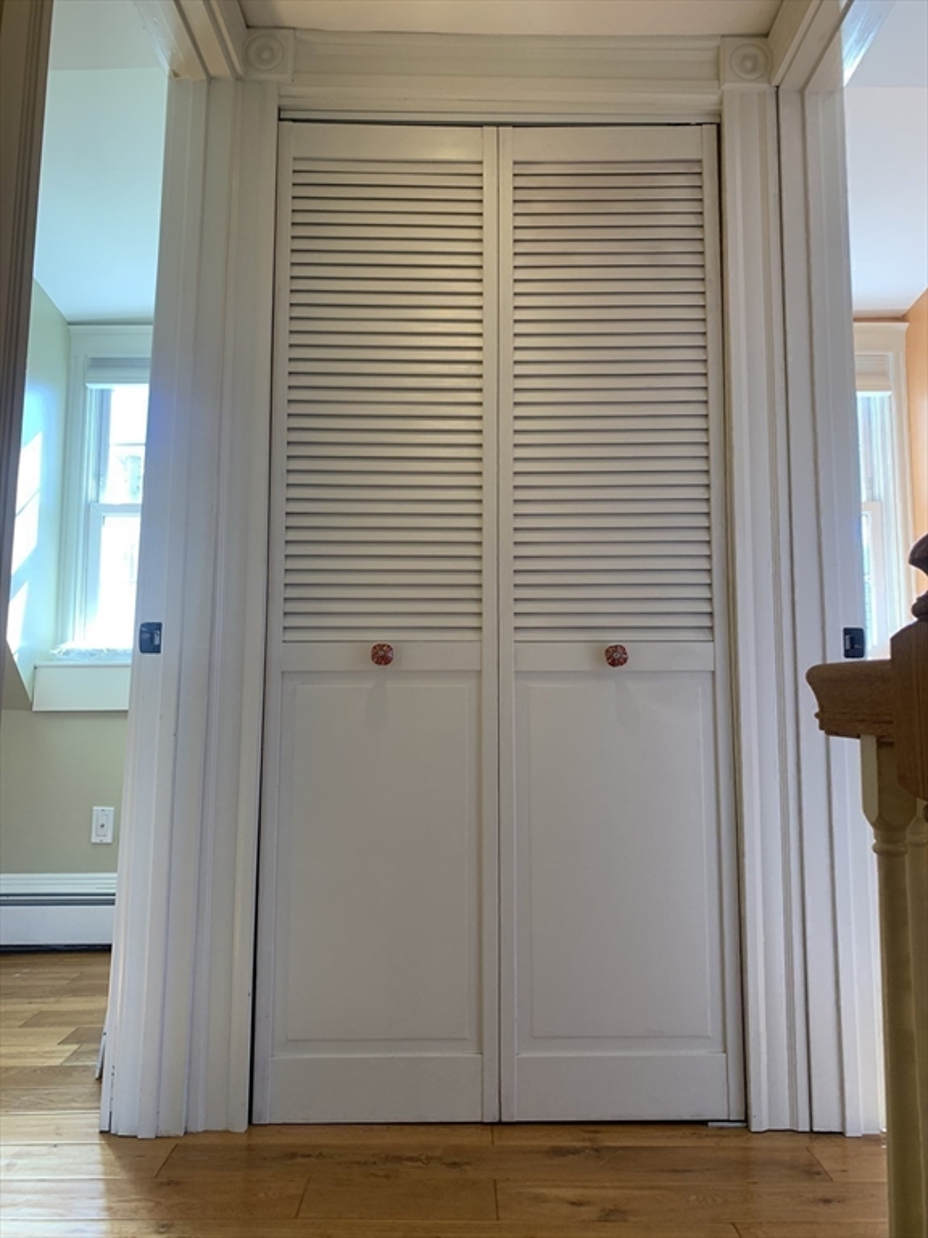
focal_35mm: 26
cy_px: 619
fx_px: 929
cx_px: 464
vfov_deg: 67.3
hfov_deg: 53.1
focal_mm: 4.25
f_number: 1.8
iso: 64
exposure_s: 1/120
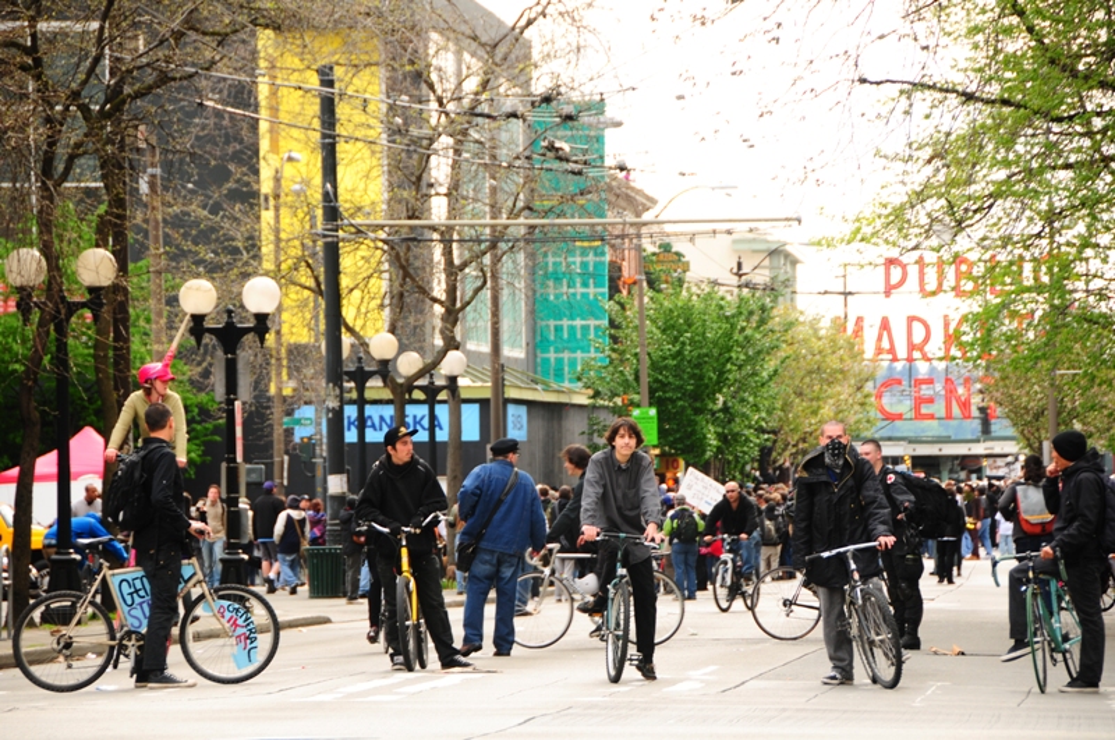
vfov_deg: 8.1
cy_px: 370
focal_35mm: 168
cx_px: 558
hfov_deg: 12.2
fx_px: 5196
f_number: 5.3
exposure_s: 1/80
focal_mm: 112
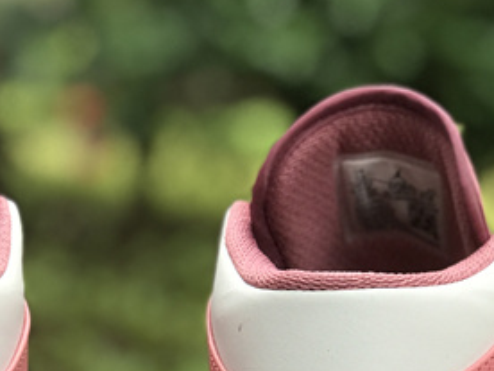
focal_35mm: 153
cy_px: 445
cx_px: 104
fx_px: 2183
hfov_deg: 12.9
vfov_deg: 9.6
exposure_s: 1/50
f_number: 2.8
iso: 32
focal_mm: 6.6
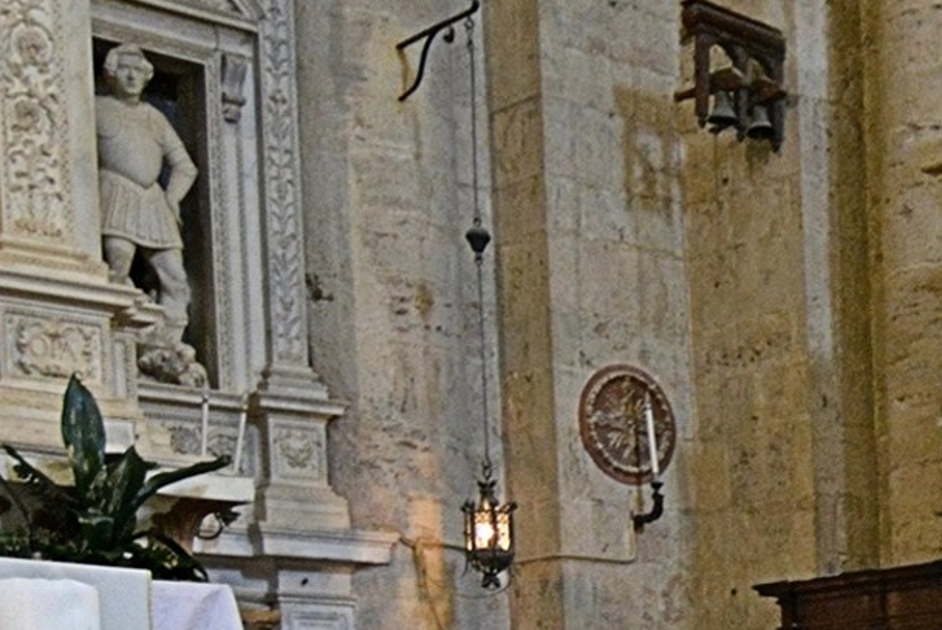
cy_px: 584
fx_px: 2083
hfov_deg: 22.9
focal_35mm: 80
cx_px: 1191
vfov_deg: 16.9
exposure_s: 1/30
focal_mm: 17
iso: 2000
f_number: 4
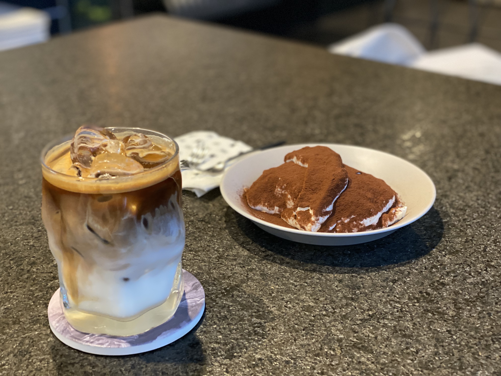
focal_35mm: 52
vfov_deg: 28.0
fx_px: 753
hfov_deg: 36.8
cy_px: 188
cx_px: 250
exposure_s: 1/30
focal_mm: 6
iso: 320
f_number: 2
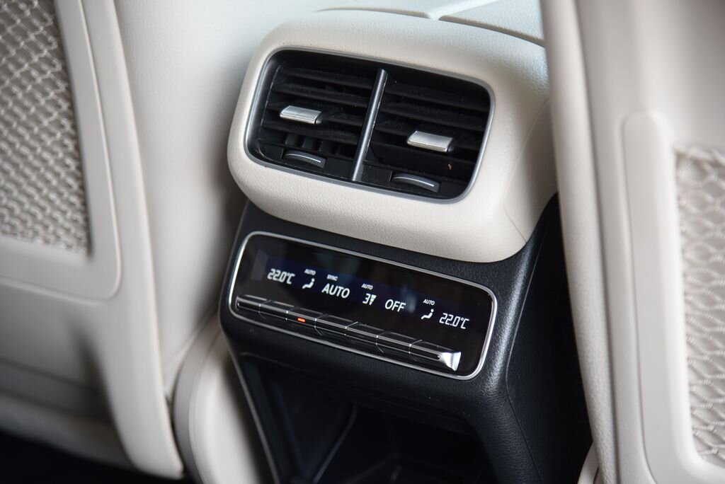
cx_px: 362
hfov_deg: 17.1
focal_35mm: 120
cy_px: 242
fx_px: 2418
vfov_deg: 11.4
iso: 500
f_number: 4
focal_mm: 120
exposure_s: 1/30
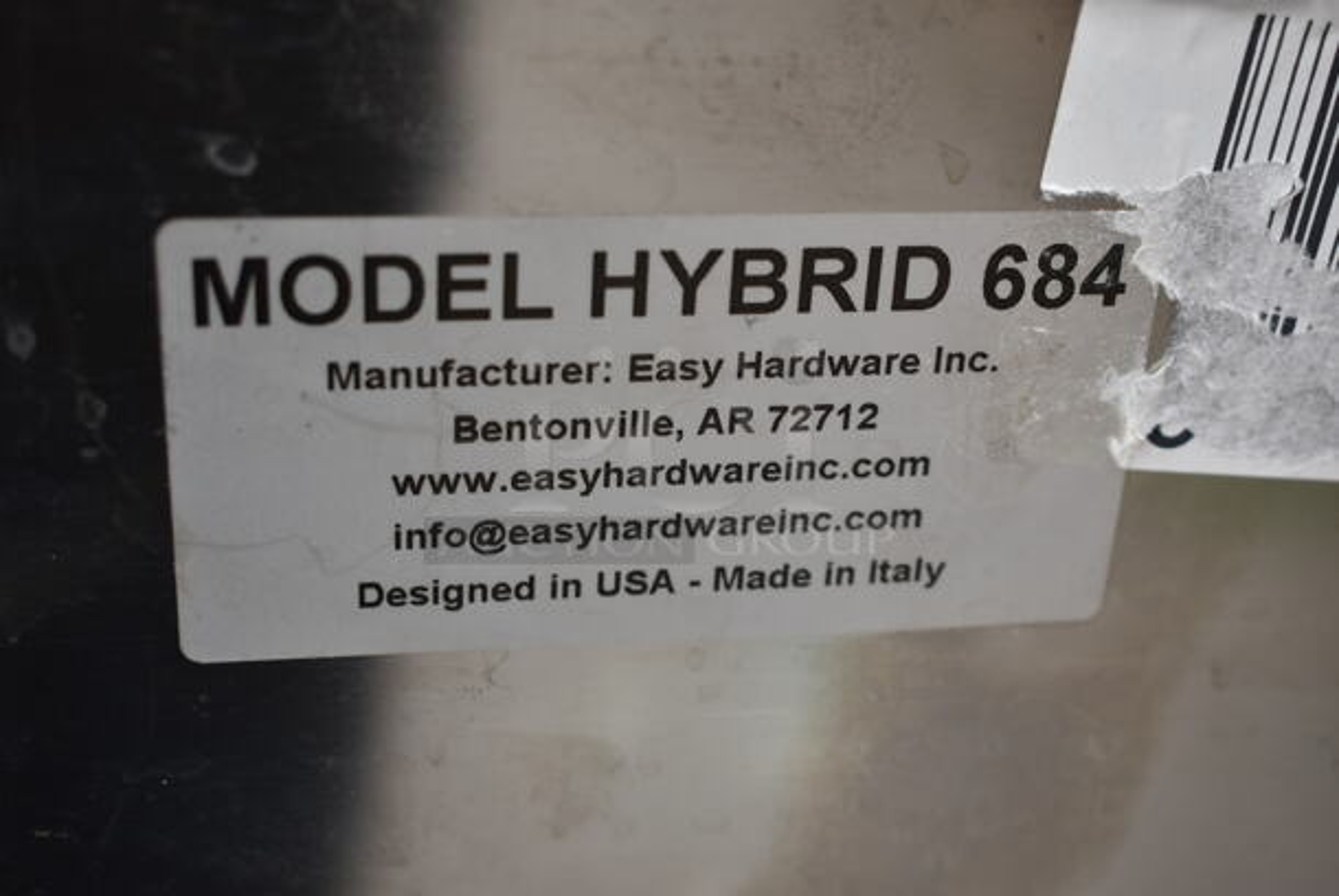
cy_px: 448
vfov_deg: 23.8
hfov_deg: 35.0
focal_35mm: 57
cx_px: 670
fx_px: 2122
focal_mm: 38
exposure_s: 1/60
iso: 140
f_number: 4.8
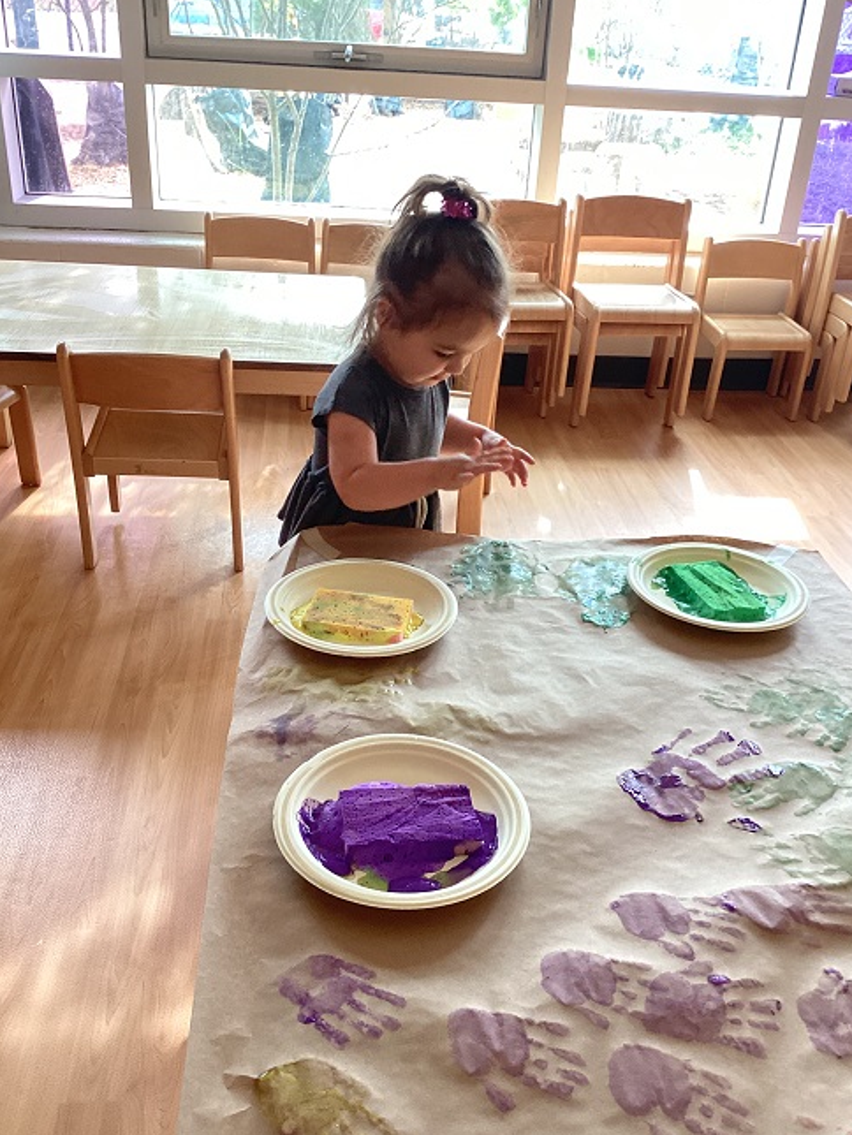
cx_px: 437
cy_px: 577
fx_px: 1050
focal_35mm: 32
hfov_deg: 44.2
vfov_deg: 56.8
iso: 100
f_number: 2.4
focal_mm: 3.3
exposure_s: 1/60
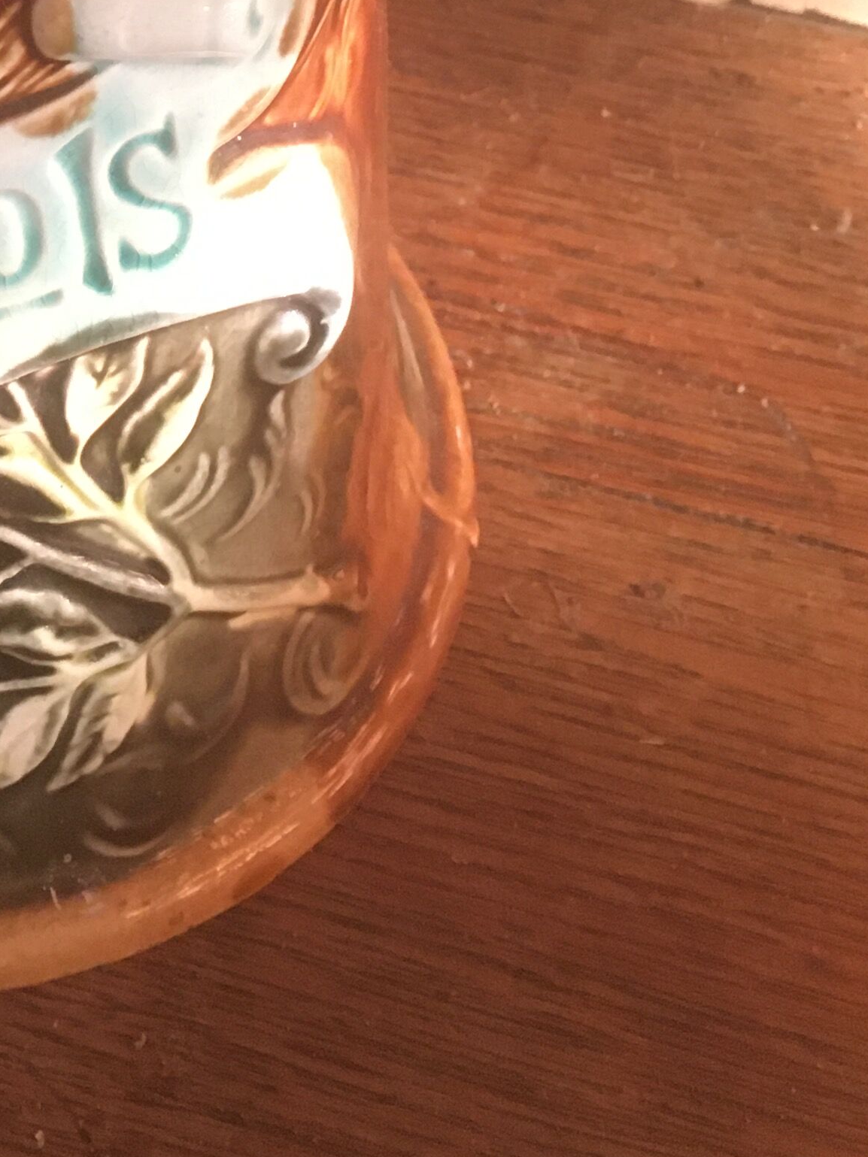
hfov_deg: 18.5
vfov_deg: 23.5
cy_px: -220
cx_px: -141
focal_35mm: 76
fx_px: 2541
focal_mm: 4.15
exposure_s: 1/20
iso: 200
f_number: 2.2
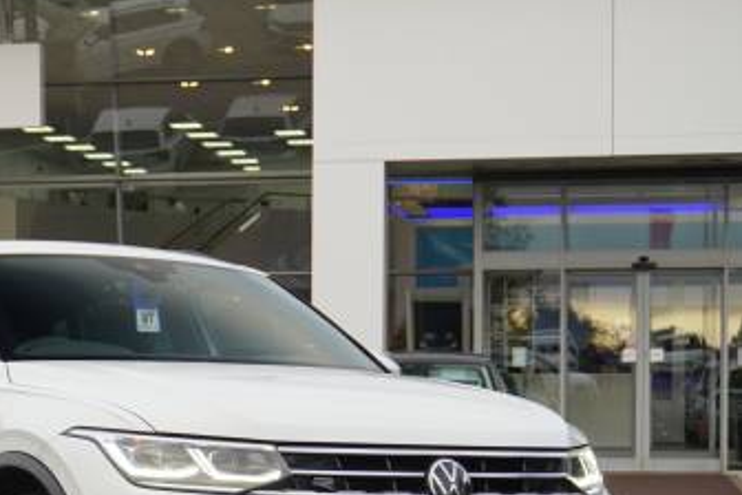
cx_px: 155
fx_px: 2060
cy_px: 411
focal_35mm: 100
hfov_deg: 20.2
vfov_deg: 13.6
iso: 320
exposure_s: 1/160
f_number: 5.6
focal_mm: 35
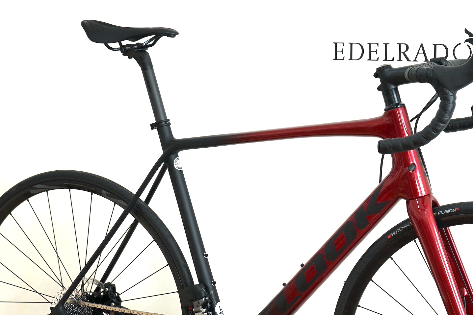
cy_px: 224
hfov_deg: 22.1
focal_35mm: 92
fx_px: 1209
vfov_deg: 14.8
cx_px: 301
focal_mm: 63
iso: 320
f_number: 5.6
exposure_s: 1/160
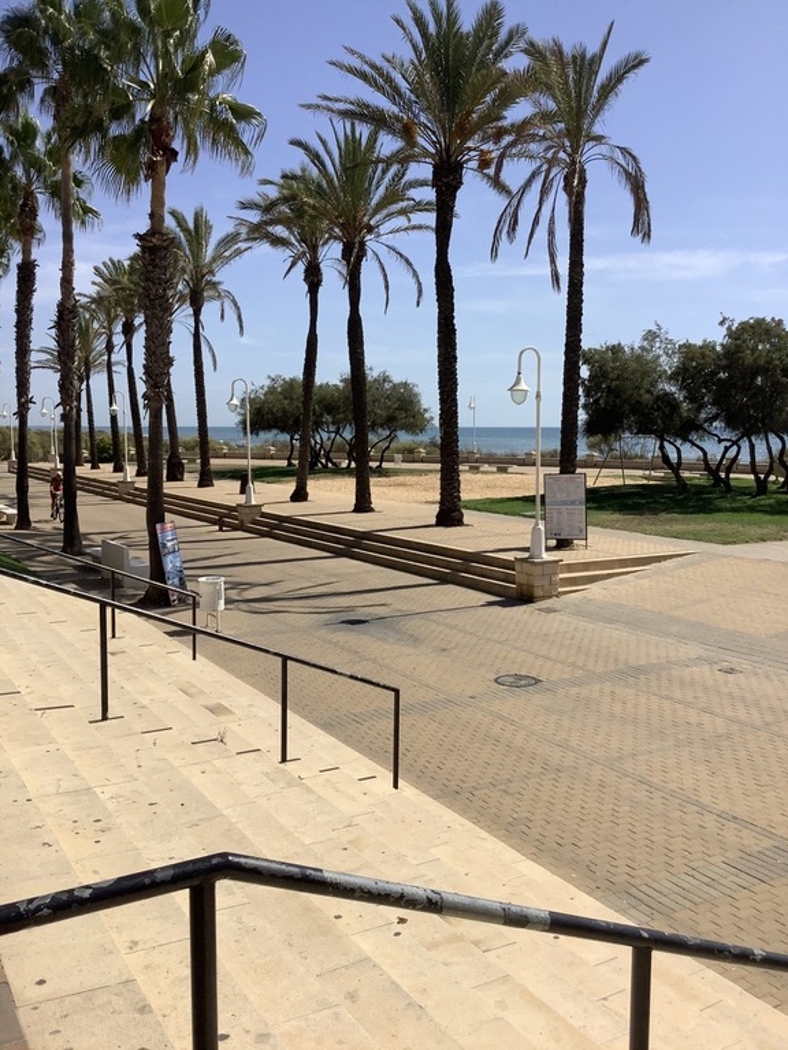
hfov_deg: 45.4
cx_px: 394
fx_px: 941
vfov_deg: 58.4
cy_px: 525
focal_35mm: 31
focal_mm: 3.3
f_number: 2.4
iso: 25
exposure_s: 1/3704
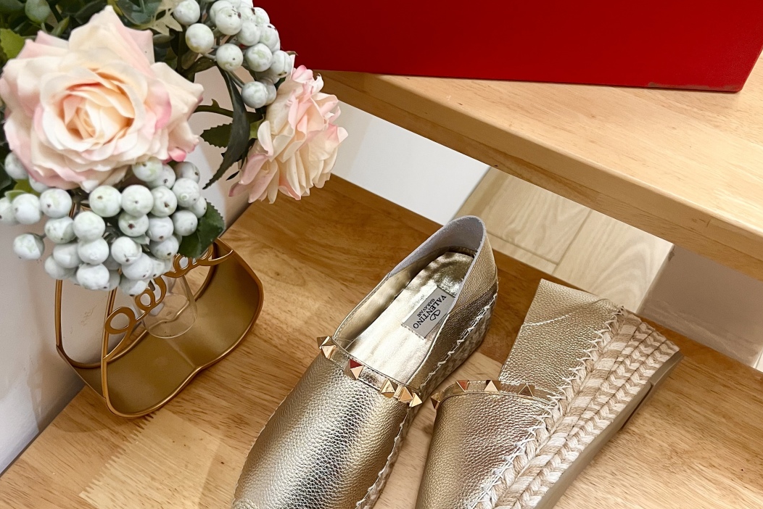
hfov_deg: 51.9
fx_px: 784
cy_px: 301
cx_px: 391
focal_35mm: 37
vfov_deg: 35.9
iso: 250
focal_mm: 5.7
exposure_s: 1/50
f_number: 1.5
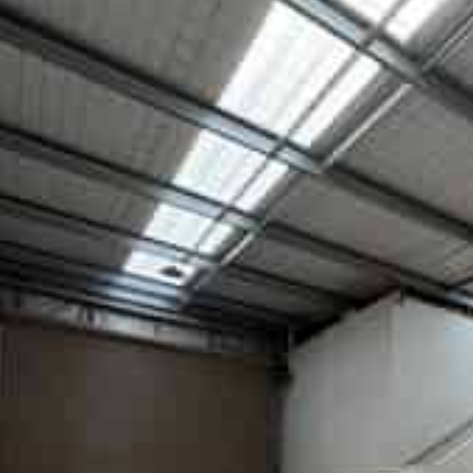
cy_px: 511
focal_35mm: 36
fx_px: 557
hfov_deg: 36.6
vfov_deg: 38.7
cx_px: 553
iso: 40
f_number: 2.2
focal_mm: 2.22
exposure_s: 1/240
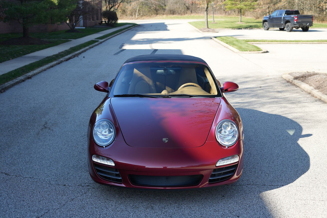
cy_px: 109
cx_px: 164
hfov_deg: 39.6
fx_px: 454
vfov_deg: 27.0
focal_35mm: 50
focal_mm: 50
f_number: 4.5
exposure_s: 1/80
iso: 100
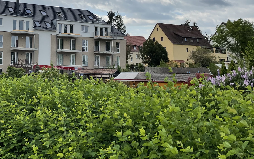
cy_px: 31
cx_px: 28
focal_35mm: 50
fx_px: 346
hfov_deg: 37.8
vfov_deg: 25.4
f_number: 1.6
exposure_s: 1/2817
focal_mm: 4.2
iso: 32
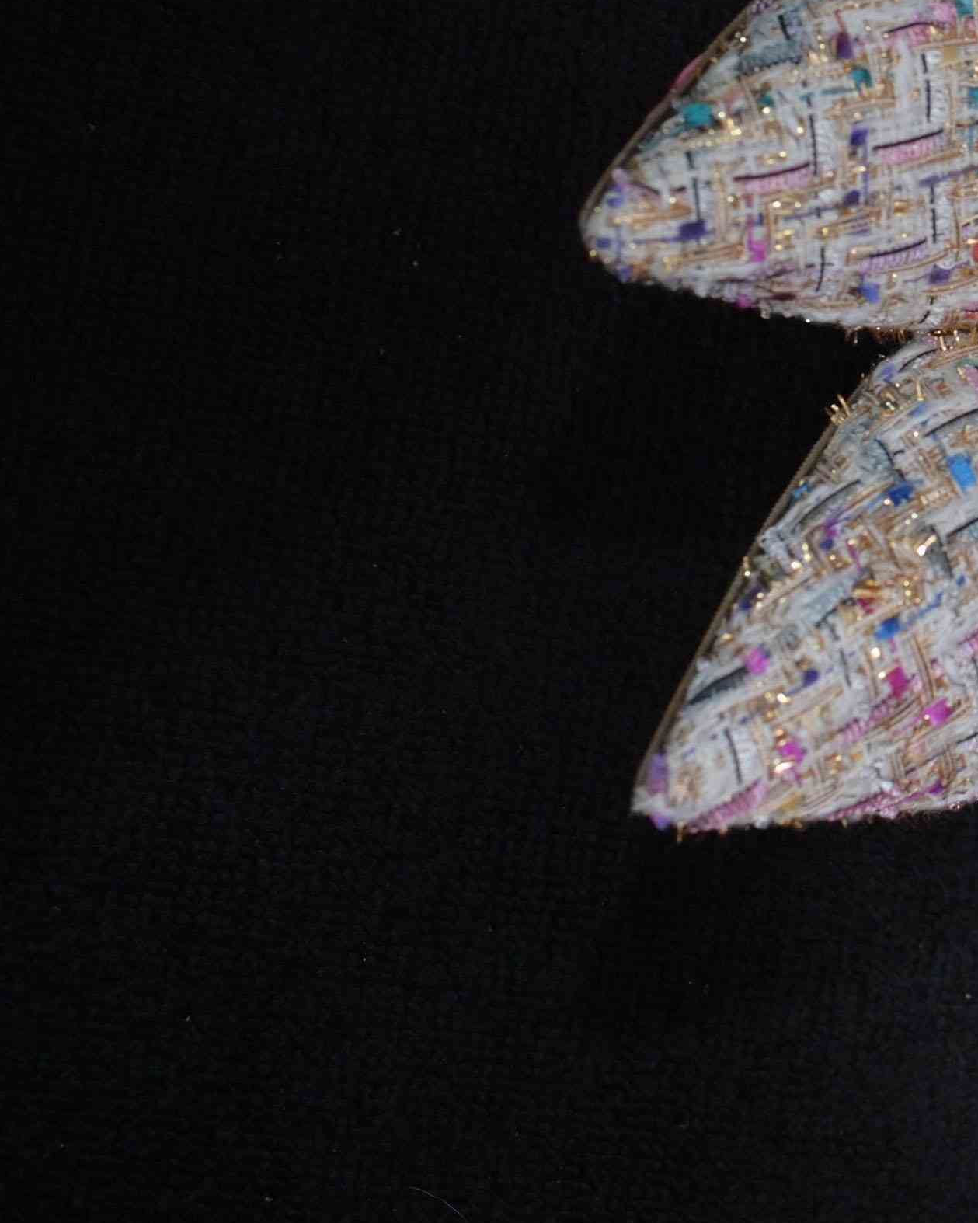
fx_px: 3474
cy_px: 193
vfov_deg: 19.7
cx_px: 1351
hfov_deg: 15.1
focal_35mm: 96
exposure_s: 1/160
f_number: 4
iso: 800
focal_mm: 35
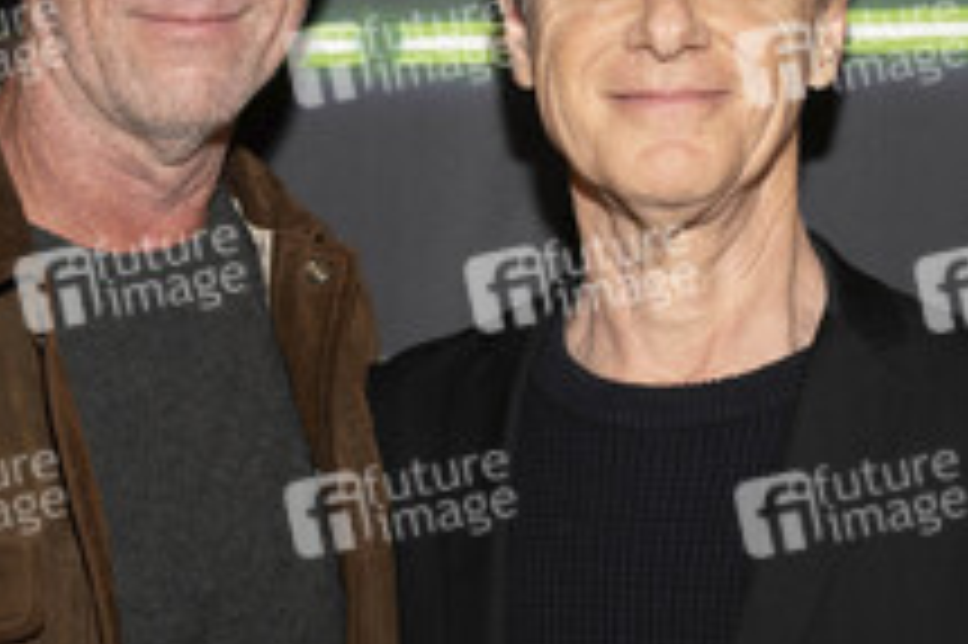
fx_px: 2821
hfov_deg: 19.5
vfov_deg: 13.0
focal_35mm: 105
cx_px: 461
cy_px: 167
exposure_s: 1/200
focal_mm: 50
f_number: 5.6
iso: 800
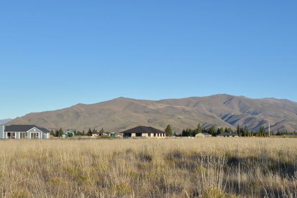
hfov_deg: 36.5
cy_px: 146
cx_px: 198
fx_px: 445
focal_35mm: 54
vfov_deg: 24.8
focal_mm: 24
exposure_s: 1/1250
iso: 200
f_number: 4.5
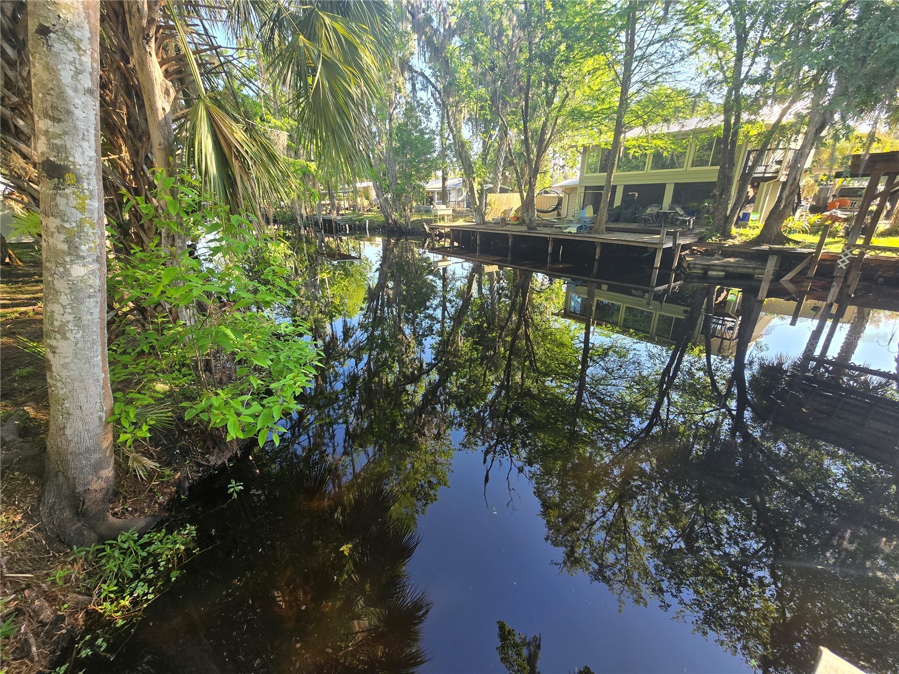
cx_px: 450
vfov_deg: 89.9
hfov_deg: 106.2
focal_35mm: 13
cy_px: 337
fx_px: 338
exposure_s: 1/149
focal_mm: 2.2
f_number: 2.2
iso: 50
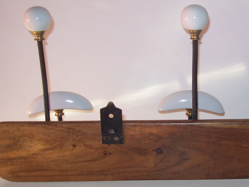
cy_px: 114
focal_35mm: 65
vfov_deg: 22.5
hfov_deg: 29.2
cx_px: 195
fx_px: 467
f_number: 2.7
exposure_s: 1/64
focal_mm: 6
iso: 80
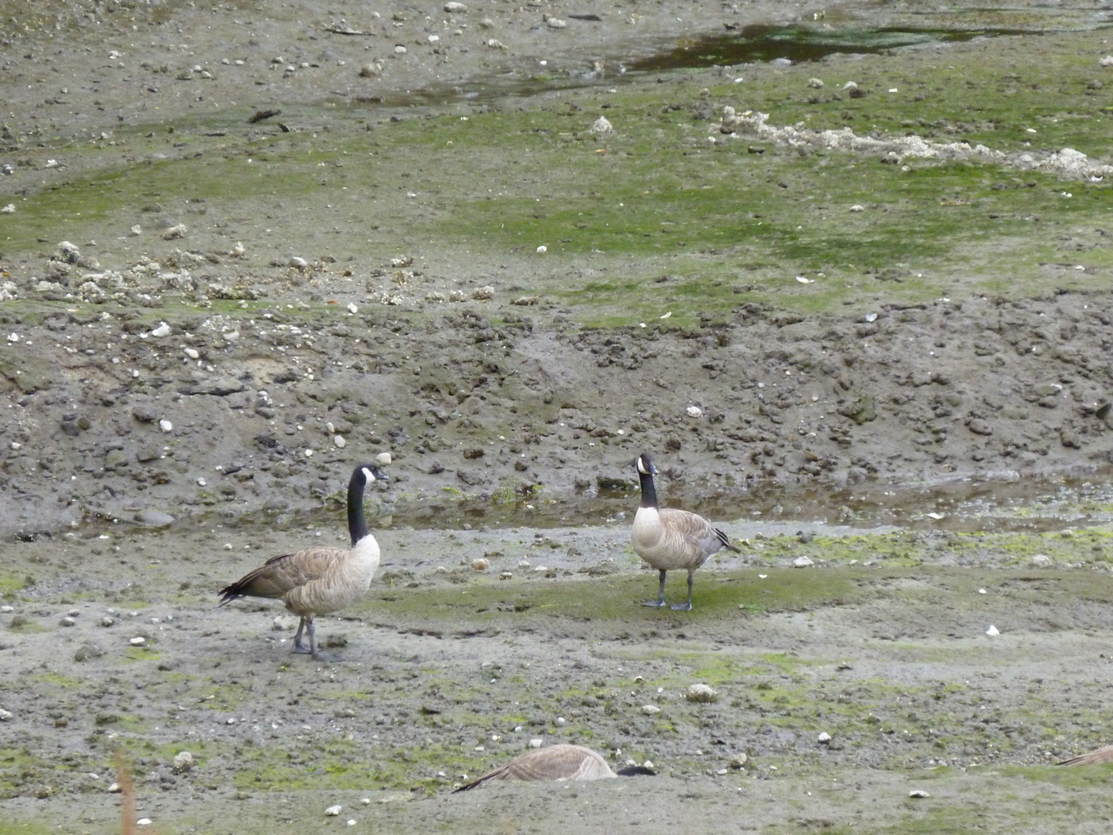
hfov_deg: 7.9
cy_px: 418
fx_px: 8038
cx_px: 556
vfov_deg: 5.9
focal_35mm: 250
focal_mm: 36
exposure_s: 1/125
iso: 400
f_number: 5.9
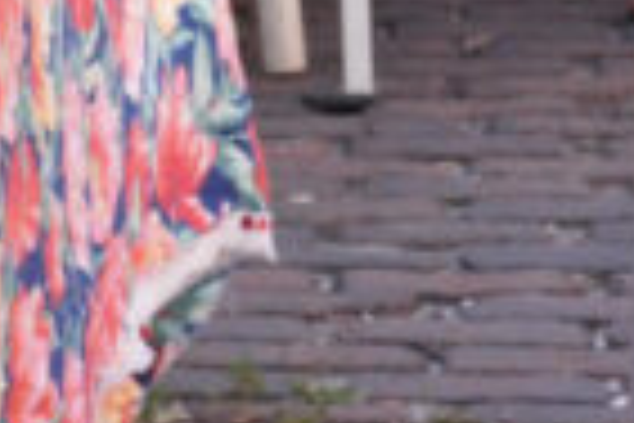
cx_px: -562
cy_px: -529
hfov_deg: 5.0
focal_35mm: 406
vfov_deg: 3.4
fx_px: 7150
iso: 800
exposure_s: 1/200
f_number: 9
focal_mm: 56
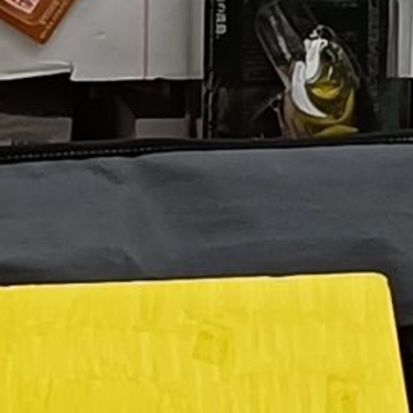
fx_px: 4063
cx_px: -541
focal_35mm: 301
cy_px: -209
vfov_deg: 5.8
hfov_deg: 5.6
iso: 320
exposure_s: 1/60
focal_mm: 4.7
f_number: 1.7
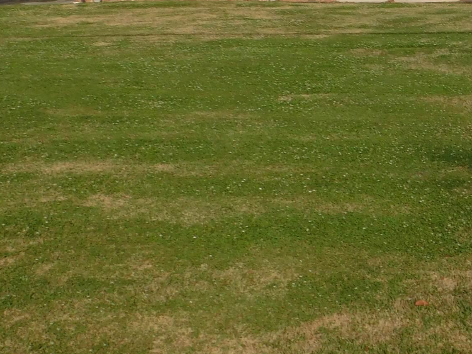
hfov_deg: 22.4
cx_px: 555
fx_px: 1104
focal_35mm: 81
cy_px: -59
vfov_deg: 17.4
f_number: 6.4
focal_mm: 5.3
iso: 125
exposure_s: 1/500
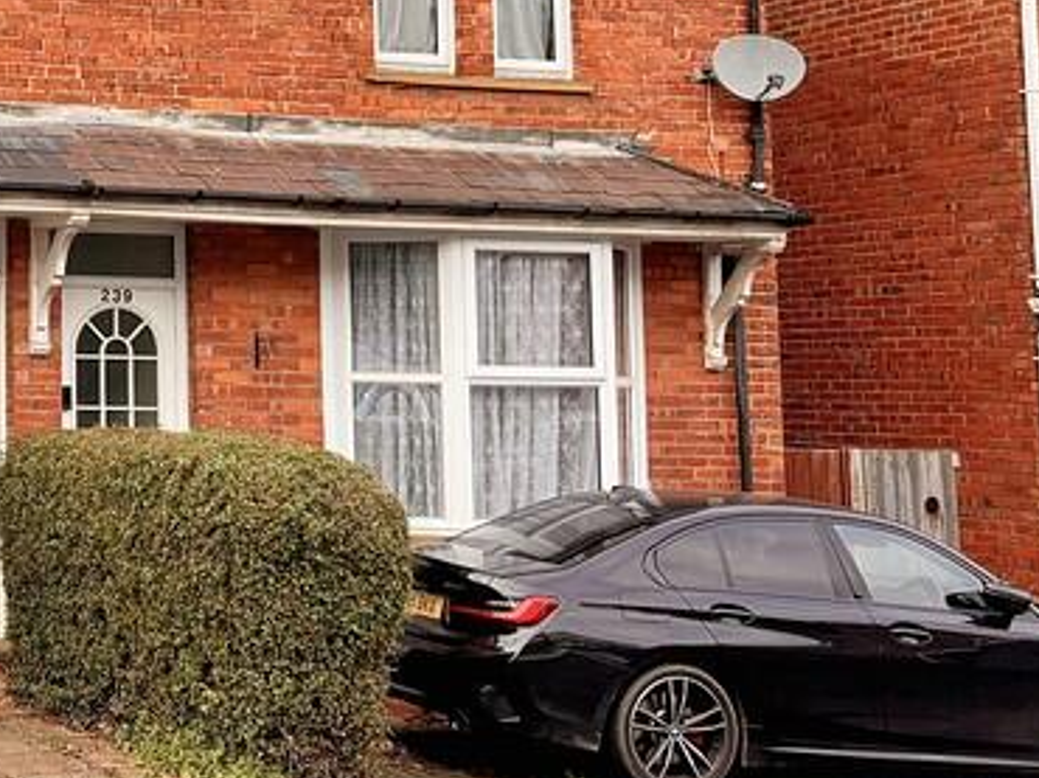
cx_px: -135
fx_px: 2160
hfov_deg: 25.0
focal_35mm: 72
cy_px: 101
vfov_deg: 20.1
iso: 50
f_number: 1.6
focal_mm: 6
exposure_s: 1/654
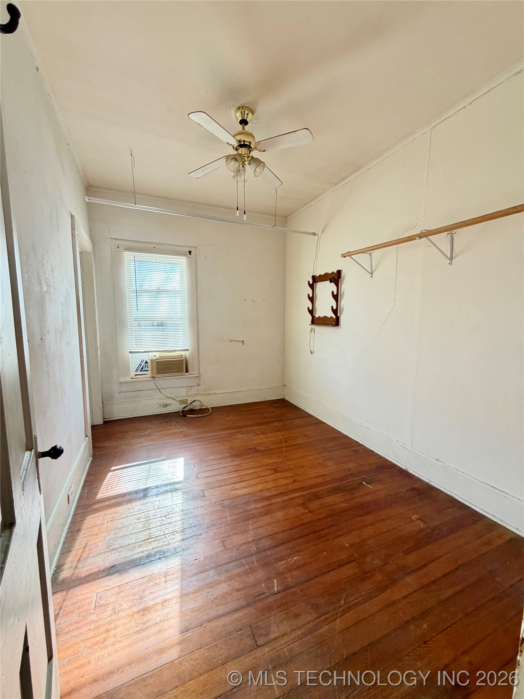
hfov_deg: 85.7
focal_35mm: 14
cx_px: 262
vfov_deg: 102.1
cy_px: 350
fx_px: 283
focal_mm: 2.22
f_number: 2.2
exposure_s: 1/121
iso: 160
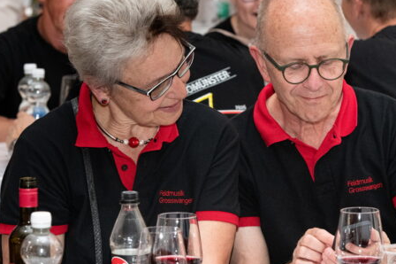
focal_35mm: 196
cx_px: 236
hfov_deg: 10.5
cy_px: 84
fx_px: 2154
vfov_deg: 7.0
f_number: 8
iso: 4000
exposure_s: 1/125
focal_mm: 135
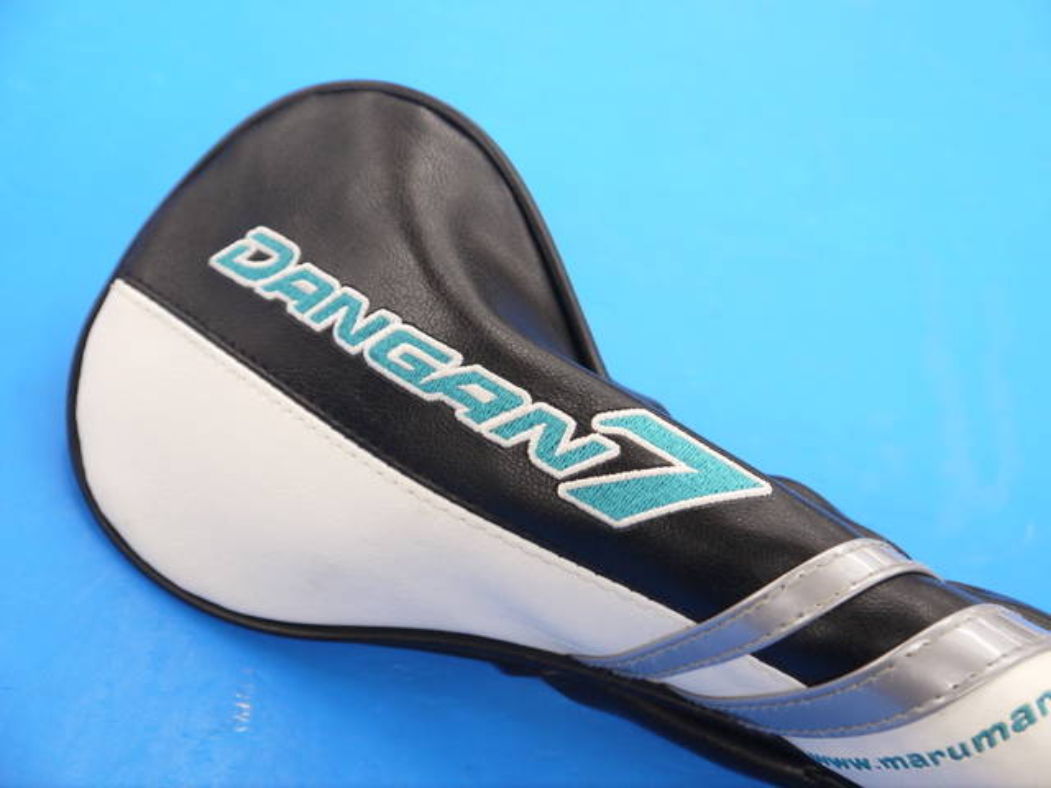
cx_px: 526
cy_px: 394
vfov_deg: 25.2
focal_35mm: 58
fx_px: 1761
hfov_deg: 33.2
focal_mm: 29
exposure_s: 1/60
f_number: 4.9
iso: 400
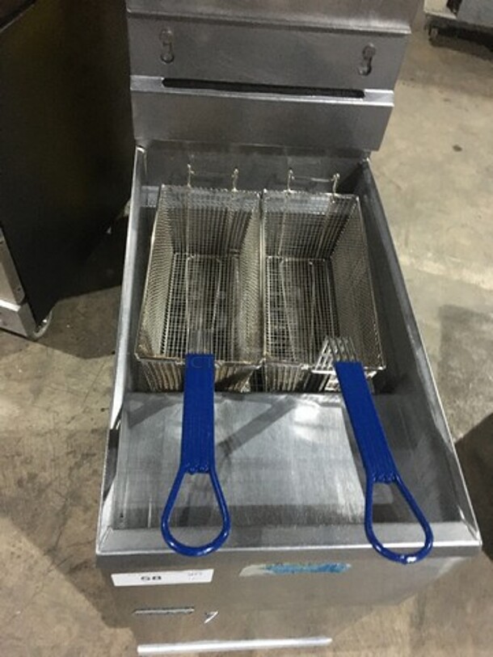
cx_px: 246
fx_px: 551
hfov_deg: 48.2
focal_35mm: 29
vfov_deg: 61.7
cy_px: 328
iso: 320
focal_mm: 4.15
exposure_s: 1/15
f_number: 2.2
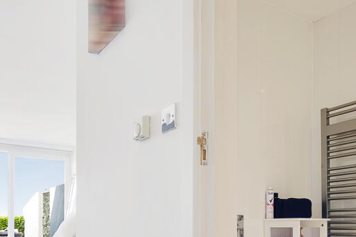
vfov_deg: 32.7
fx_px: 376
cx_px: 172
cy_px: 227
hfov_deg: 50.7
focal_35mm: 38
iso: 100
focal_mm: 13
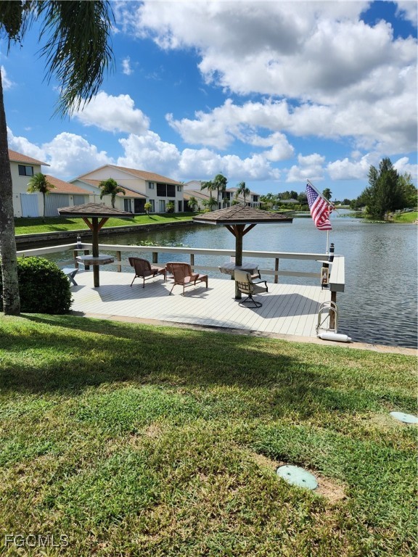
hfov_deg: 58.9
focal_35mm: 23
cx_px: 209
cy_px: 278
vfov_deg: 73.9
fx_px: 370
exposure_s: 1/2790
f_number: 1.8
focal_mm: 5.4
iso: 20
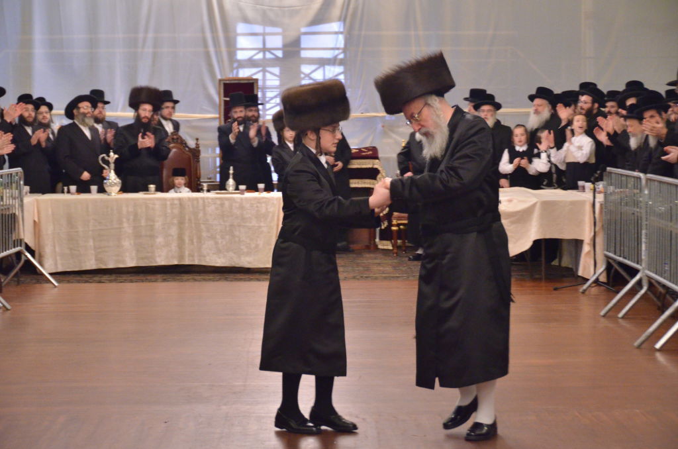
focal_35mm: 98
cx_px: 339
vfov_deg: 14.0
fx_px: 1832
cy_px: 224
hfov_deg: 21.0
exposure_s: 1/80
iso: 2500
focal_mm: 65
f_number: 5
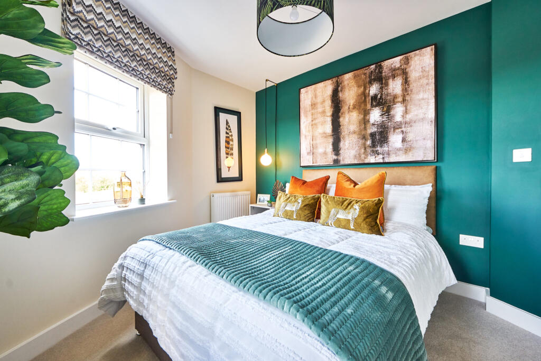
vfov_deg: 83.3
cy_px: 180
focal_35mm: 14
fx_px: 203
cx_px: 270
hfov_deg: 106.3
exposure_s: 1/6
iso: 320
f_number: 9
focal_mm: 9
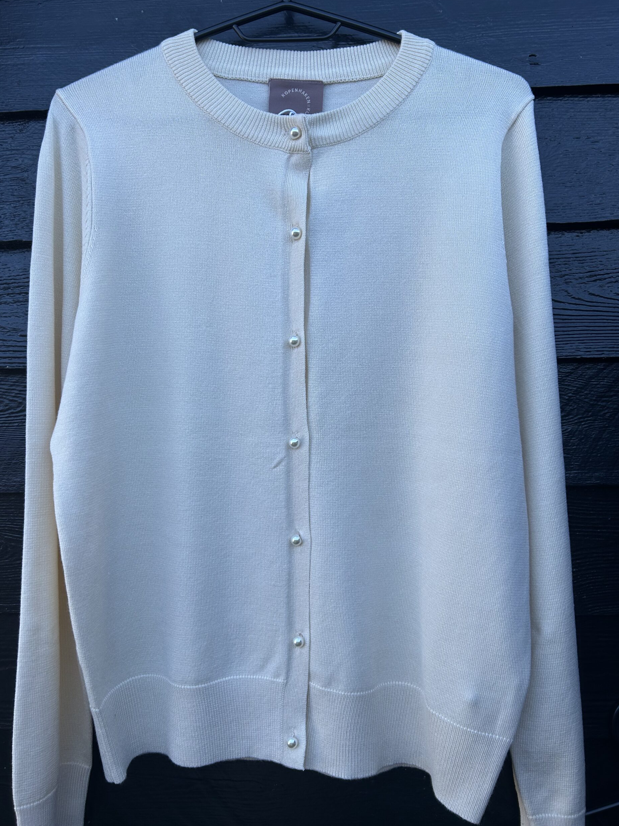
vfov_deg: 65.3
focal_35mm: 27
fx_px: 644
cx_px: 308
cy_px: 408
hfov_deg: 51.4
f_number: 1.5
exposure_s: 1/733
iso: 50
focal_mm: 5.7
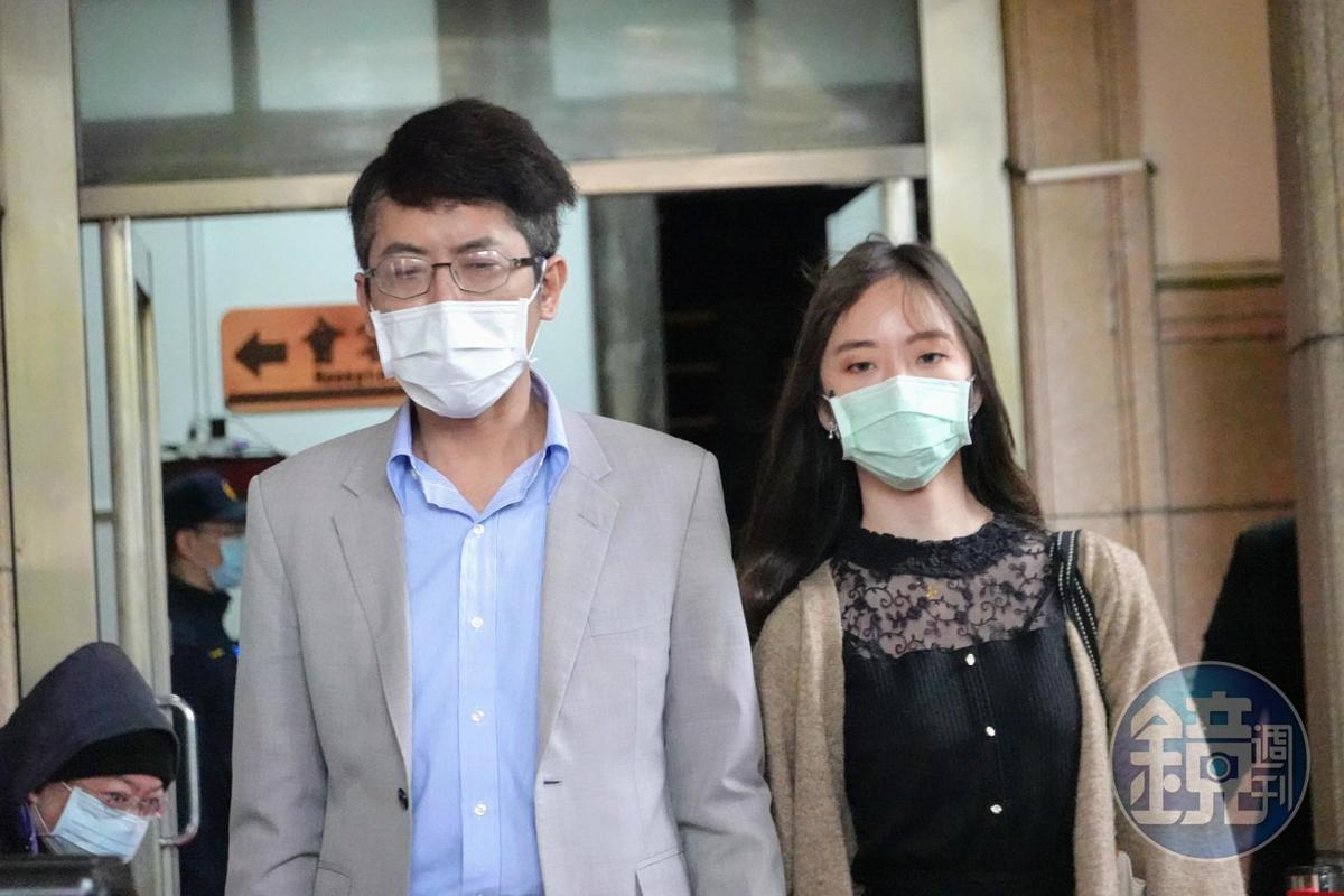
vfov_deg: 7.3
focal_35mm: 189
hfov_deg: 10.9
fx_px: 7055
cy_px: 448
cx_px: 672
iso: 4000
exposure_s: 1/160
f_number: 4.5
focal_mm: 68.44
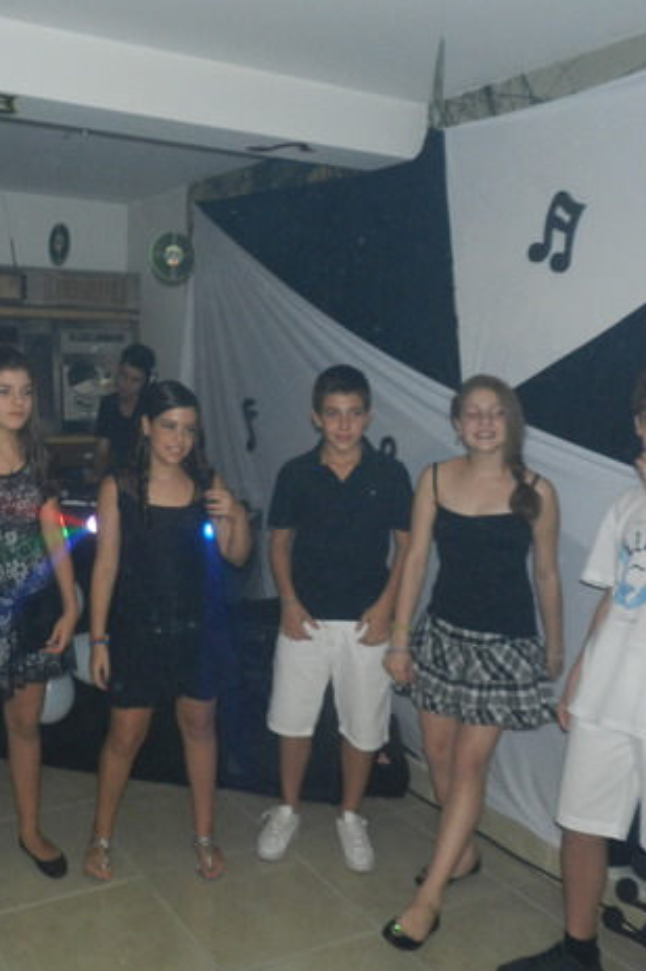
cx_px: 161
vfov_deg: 57.2
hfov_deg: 38.9
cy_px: 479
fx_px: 889
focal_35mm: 33
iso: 200
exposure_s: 1/30
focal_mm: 4
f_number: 3.4
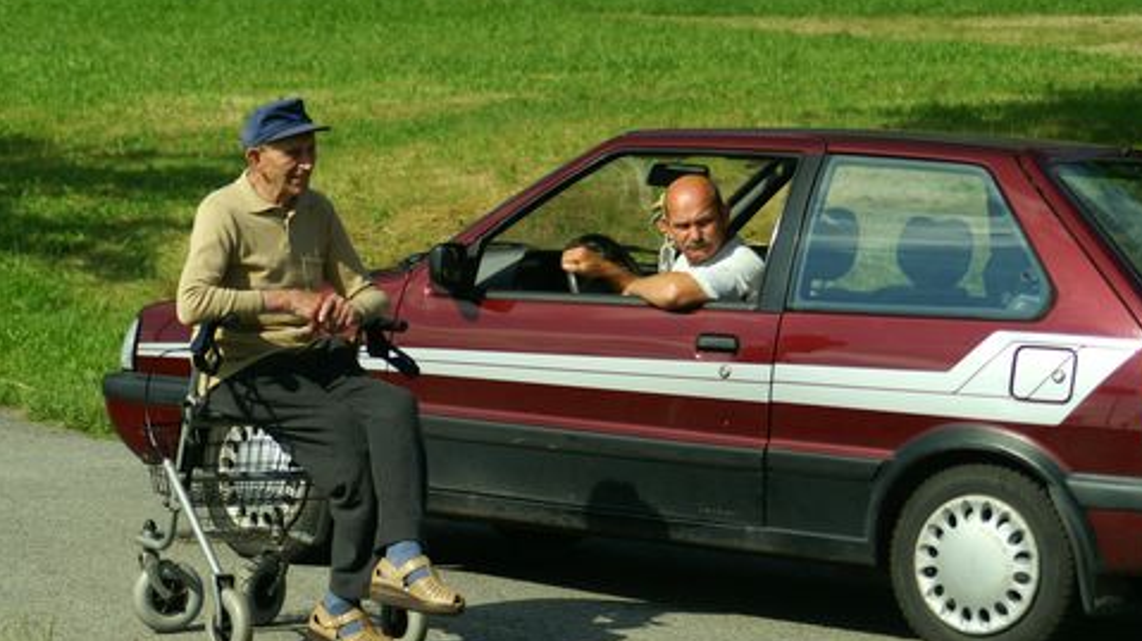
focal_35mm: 147
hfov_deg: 14.6
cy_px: 360
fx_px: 4450
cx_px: 410
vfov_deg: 8.2
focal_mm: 70
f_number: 3.5
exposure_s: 1/3003
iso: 200
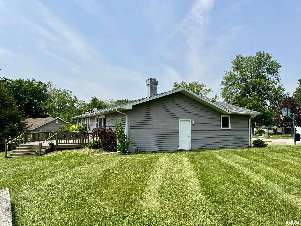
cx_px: 150
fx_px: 209
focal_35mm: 24
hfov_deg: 71.6
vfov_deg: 56.8
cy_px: 113
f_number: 1.78
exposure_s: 1/5814
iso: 80
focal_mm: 6.76
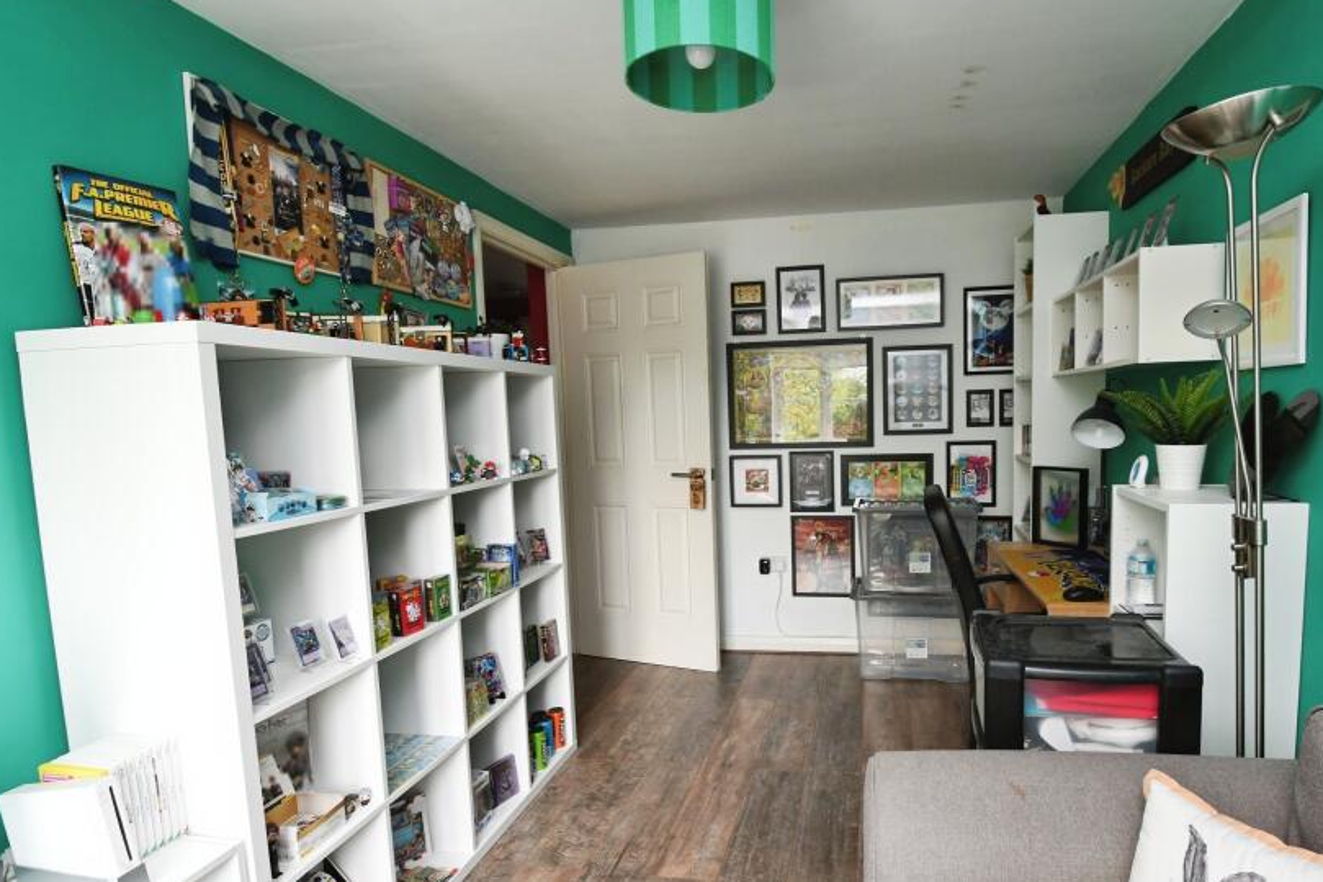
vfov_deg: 64.3
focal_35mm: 19
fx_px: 698
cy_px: 492
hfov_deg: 86.3
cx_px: 764
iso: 800
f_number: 7.1
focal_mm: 10
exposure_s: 1/80
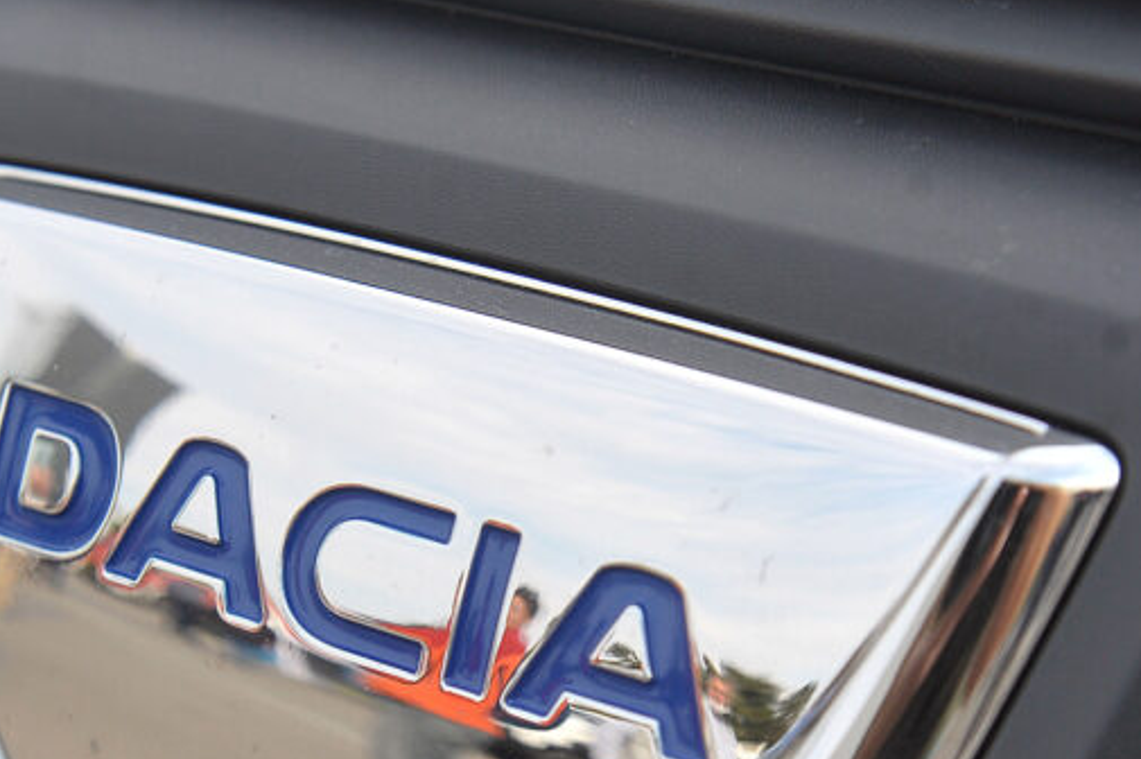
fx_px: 3611
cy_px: 682
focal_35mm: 114
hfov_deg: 18.0
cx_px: 524
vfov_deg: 11.9
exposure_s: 1/500
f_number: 6.3
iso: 500
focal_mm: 45
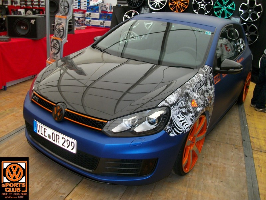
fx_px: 261
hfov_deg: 54.0
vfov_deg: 41.8
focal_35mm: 34
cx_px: 133
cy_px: 100
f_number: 2.9
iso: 125
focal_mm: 5.7
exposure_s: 1/40
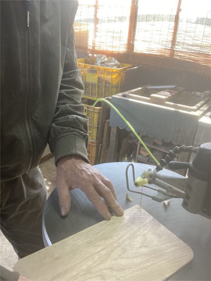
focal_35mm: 32
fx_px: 260
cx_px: 106
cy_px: 140
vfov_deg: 56.8
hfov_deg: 44.2
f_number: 2.2
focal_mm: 2.87
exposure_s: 1/60
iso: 200
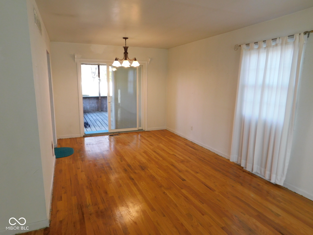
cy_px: 118
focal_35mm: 23
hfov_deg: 73.9
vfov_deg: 58.9
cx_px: 156
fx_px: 208
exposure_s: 1/30
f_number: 3
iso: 125
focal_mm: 4
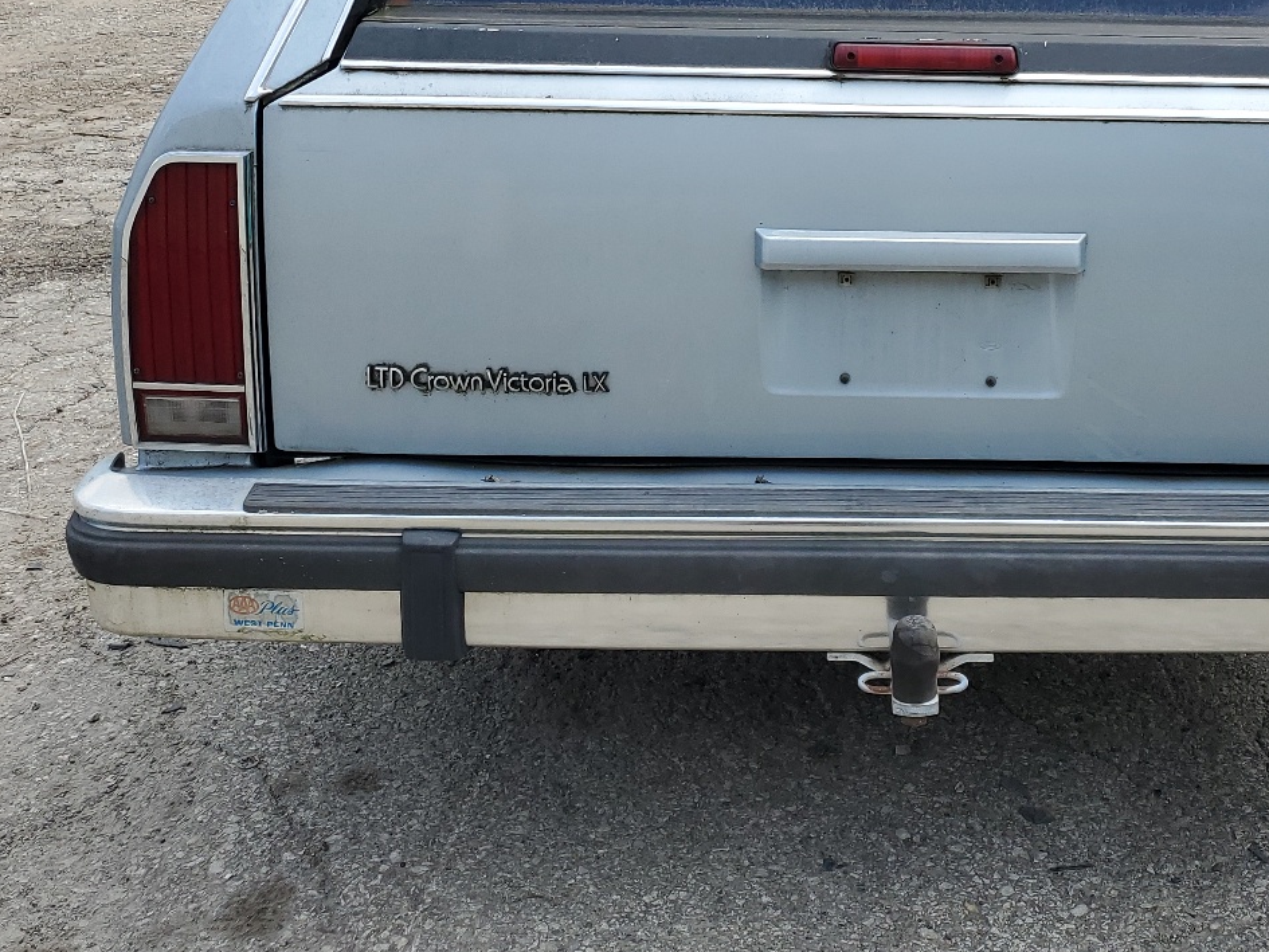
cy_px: 199
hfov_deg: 41.9
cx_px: 923
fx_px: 1613
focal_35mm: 44
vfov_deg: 32.1
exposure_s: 1/1667
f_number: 1.5
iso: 50
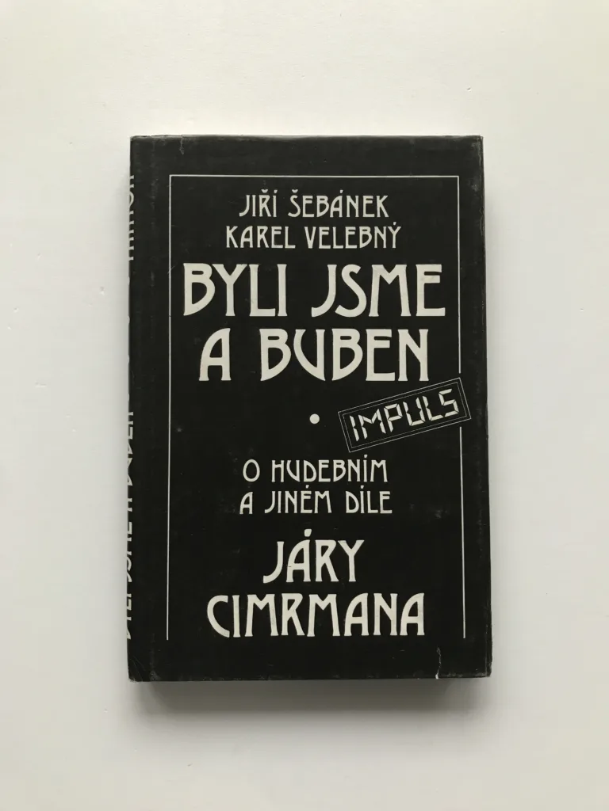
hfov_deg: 49.7
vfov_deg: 63.4
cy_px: 406
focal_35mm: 28
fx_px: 657
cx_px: 304
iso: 20
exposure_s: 1/33
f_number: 1.8
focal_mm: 3.99
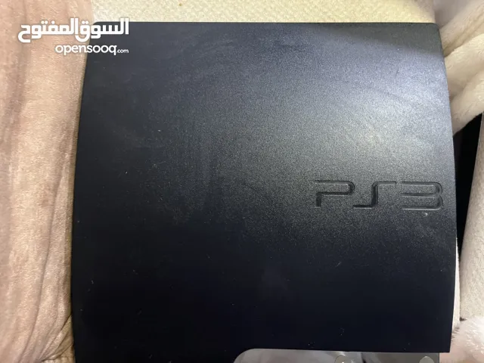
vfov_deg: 53.1
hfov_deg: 67.3
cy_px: 182
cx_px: 242
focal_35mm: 26
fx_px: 364
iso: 500
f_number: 1.6
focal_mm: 5.1
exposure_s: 1/25
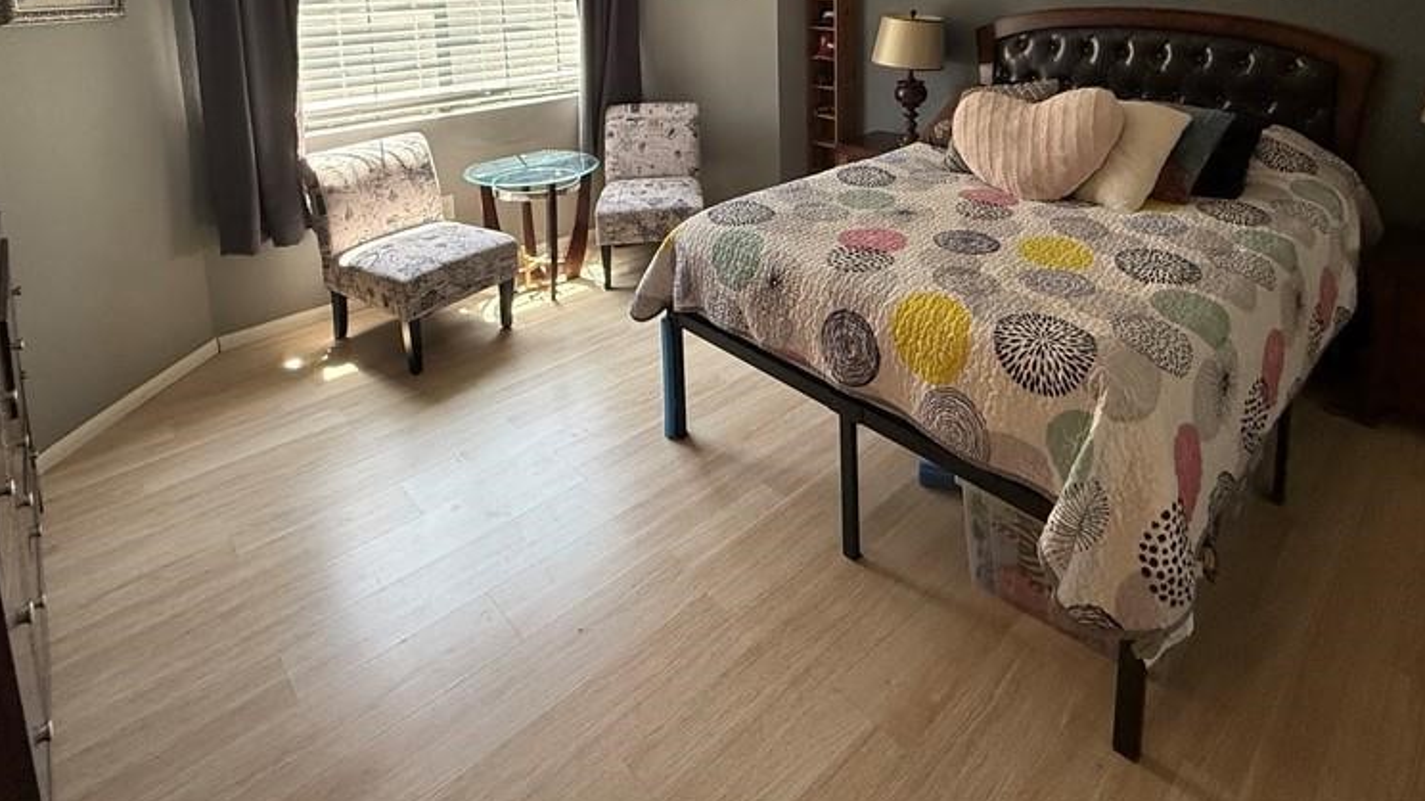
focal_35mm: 21
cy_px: 77
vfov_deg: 47.9
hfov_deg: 83.3
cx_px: 818
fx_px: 793
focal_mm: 2.22
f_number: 2.2
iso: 320
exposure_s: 1/120
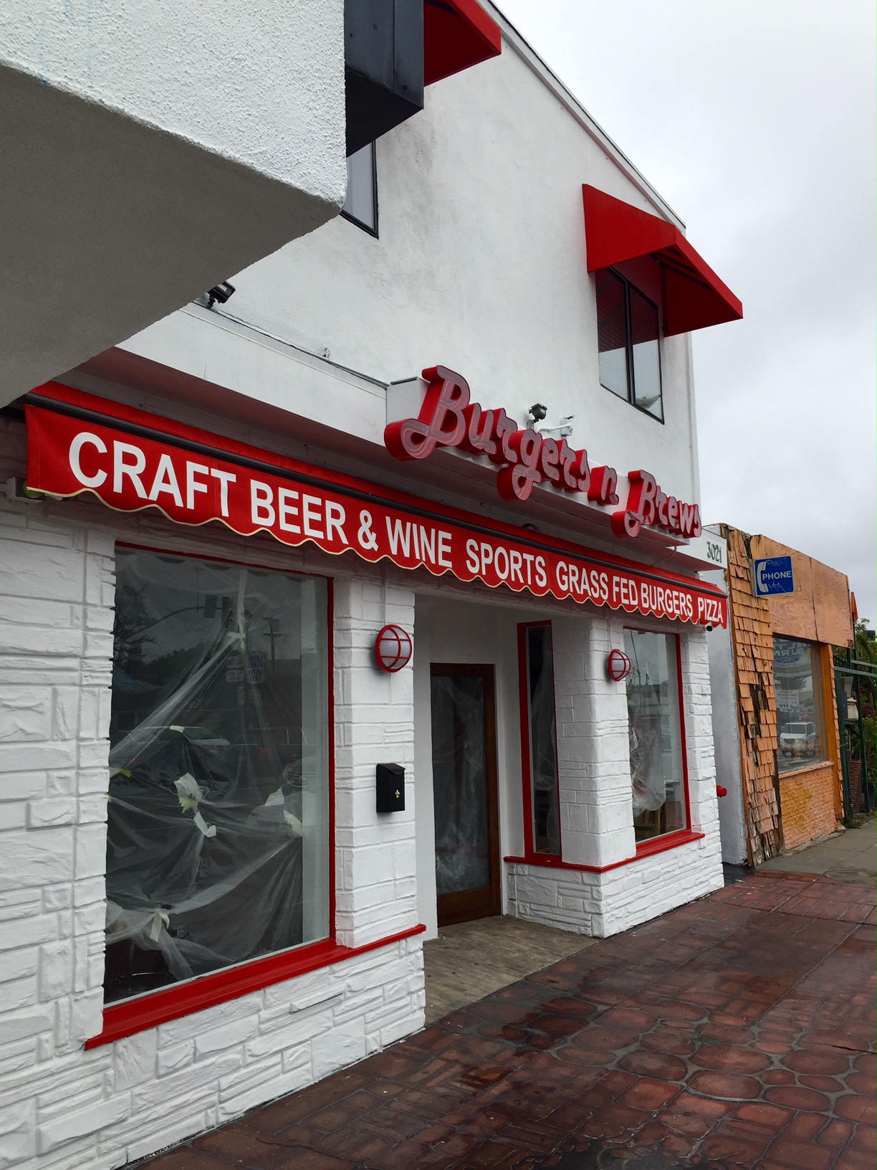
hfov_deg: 48.2
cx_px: 438
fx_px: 980
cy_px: 585
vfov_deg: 61.7
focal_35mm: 29
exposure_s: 1/1582
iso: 32
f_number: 2.2
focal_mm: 4.15
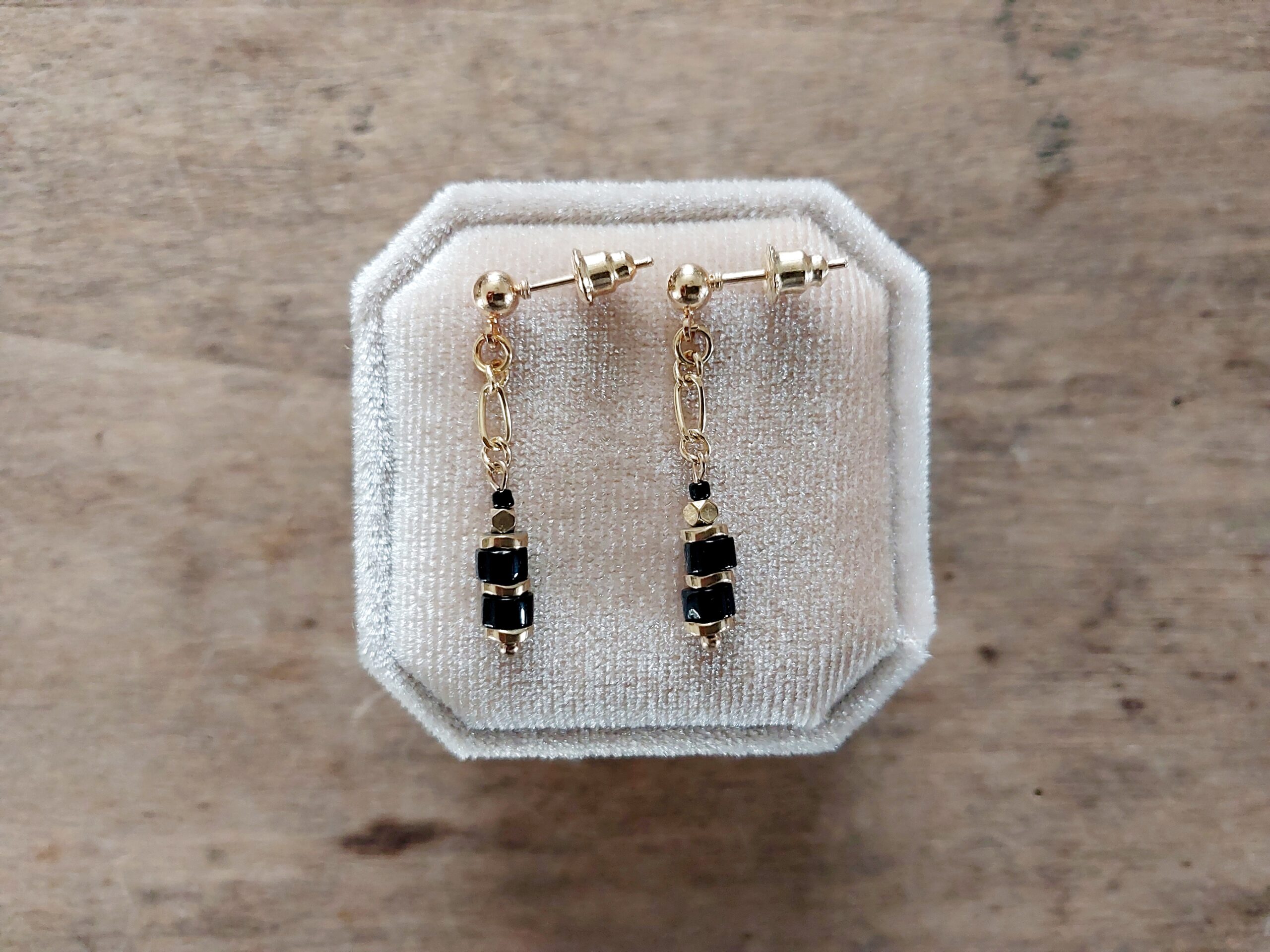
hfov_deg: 60.0
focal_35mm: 30
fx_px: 1101
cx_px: 635
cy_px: 476
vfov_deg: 46.8
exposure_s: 1/33
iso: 400
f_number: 1.8
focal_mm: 4.6
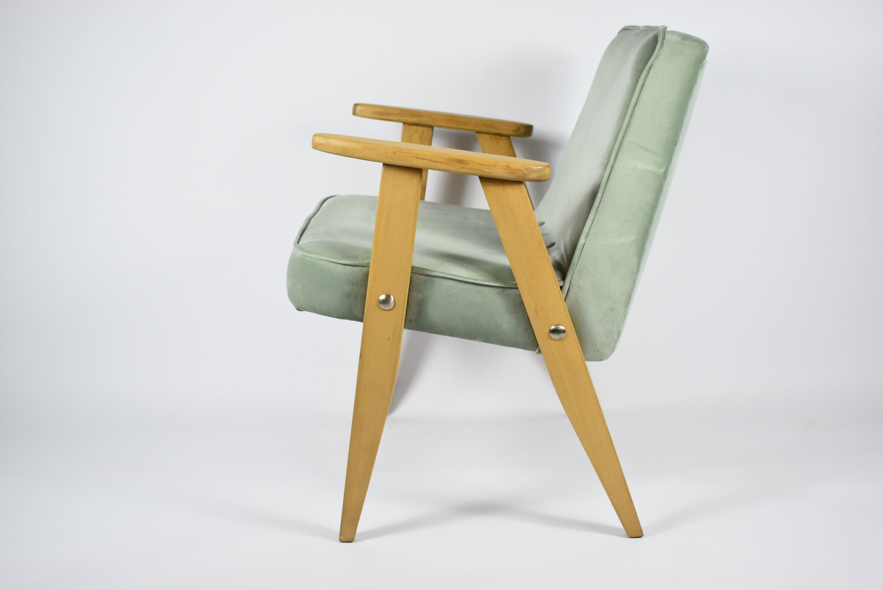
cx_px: 442
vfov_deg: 28.1
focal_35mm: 48
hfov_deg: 41.1
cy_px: 295
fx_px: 1178
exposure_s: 1/125
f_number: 5
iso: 800
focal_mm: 32
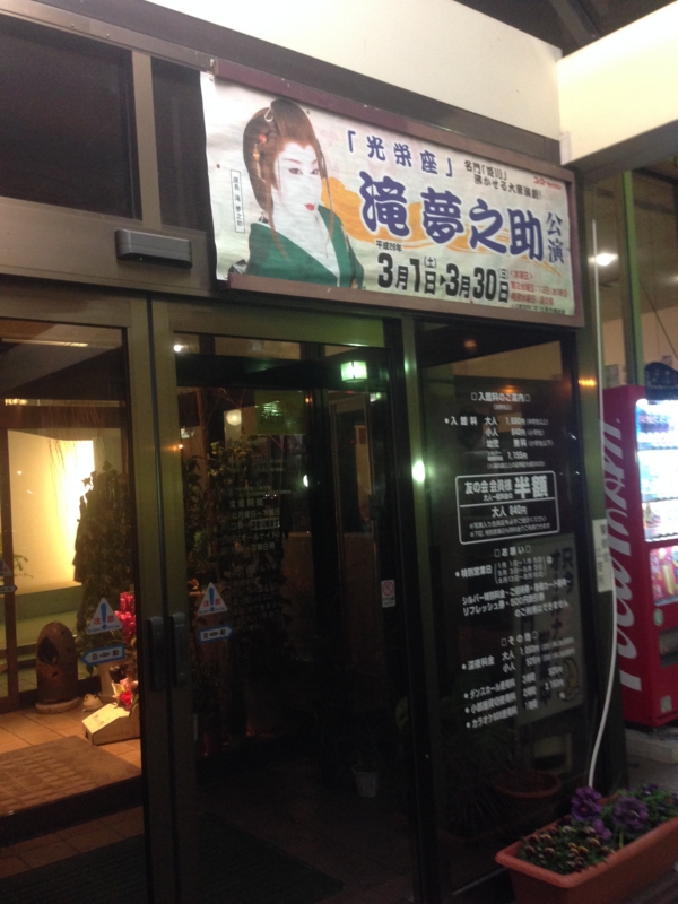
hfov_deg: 42.9
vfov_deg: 55.4
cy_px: 452
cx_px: 339
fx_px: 862
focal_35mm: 33
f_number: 2.4
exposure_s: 1/20
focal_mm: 4.12
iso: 200
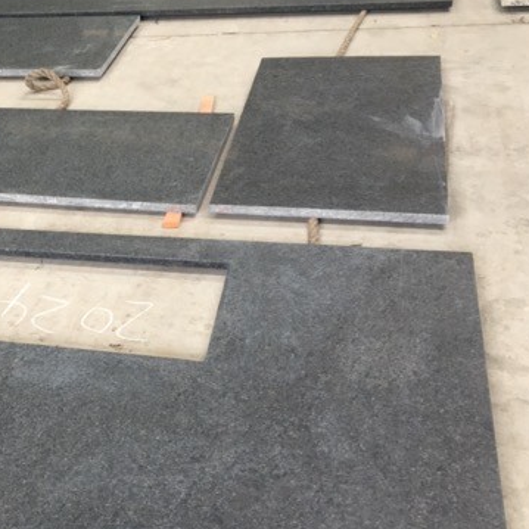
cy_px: 270
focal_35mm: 50
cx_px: 52
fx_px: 864
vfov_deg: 34.0
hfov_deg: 32.3
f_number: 2.2
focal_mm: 4.15
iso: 32
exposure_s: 1/50
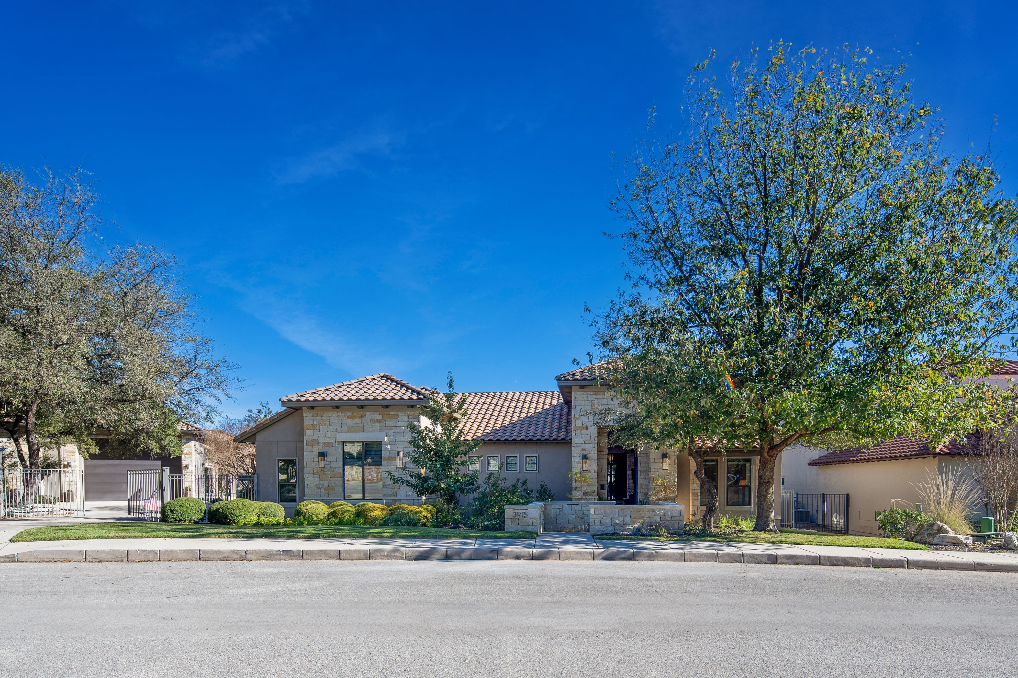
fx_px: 509
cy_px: 338
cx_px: 537
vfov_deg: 67.4
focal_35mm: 18
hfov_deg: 89.9
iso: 80
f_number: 7.1
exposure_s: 1/200
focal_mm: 17
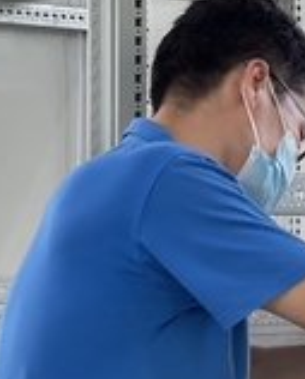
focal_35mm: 158
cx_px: 449
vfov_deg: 12.2
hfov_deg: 9.5
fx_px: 1778
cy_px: 228
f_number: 2.2
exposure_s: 1/121
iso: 125
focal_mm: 7.5
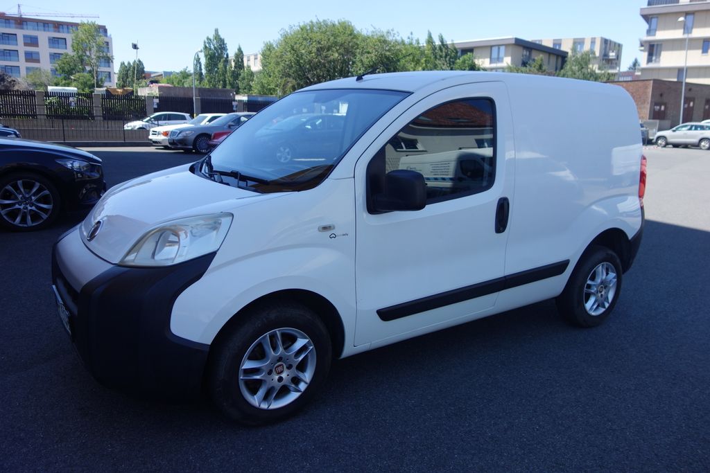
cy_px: 236
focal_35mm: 28
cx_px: 355
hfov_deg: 65.5
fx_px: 552
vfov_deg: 46.4
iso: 125
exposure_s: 1/2000
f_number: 1.8
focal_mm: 10.4
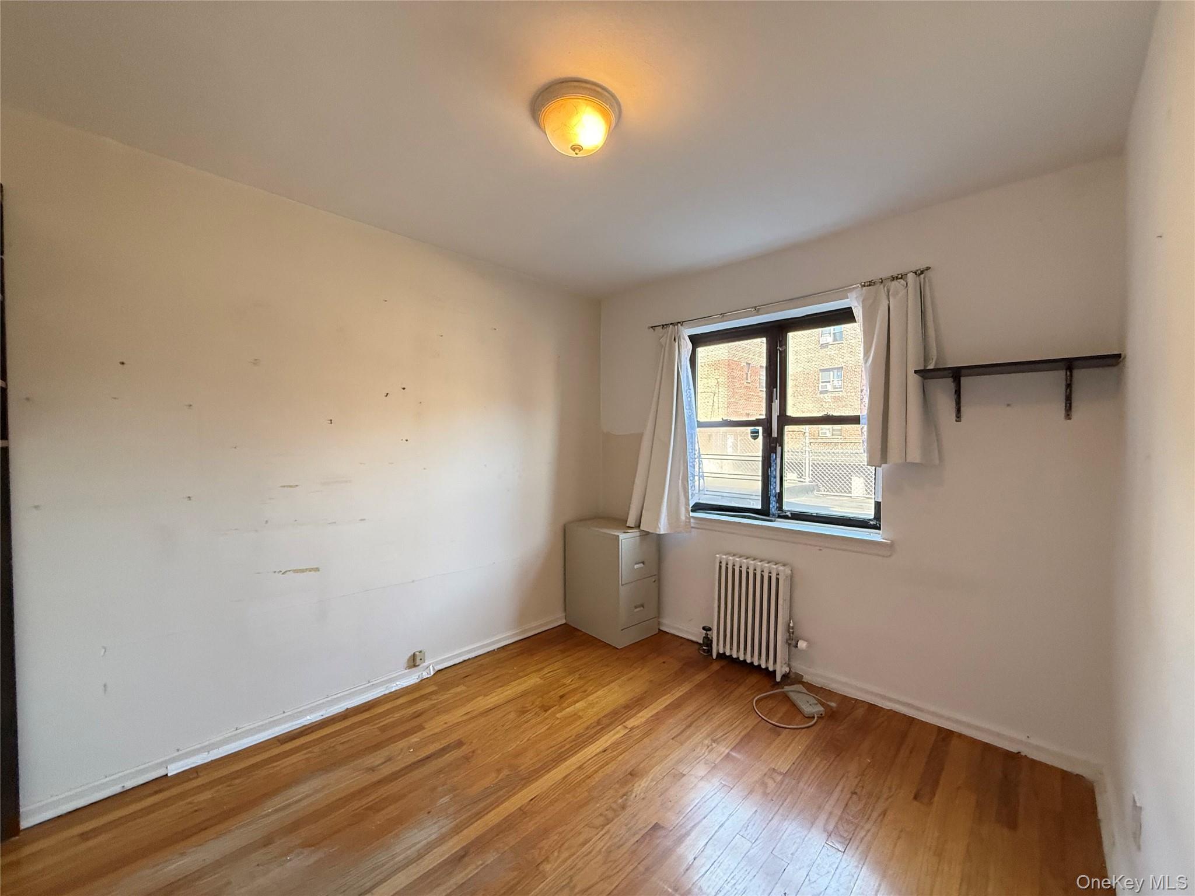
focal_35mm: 14
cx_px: 598
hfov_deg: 102.1
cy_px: 448
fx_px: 483
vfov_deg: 85.7
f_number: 2.2
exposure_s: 1/120
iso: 400
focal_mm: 2.22
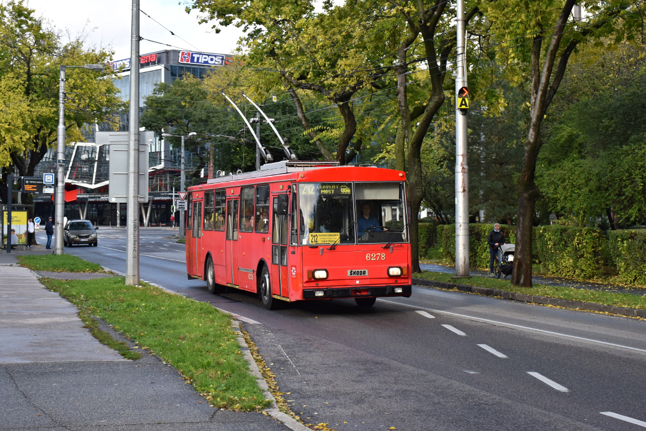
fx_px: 1113
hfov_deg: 32.4
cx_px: 318
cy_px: 190
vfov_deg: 21.9
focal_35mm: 62
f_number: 8
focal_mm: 36
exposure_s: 1/250
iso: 360
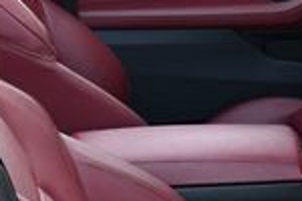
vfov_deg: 8.9
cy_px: 185
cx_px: 346
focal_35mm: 154
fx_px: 1292
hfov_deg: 13.0
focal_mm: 18
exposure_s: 1/250
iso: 400
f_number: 4
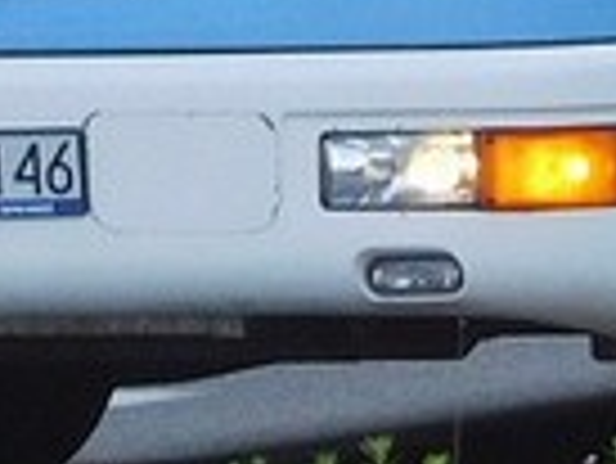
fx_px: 14587
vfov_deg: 1.8
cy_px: -568
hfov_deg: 2.4
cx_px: 1066
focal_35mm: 819
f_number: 5
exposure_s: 1/250
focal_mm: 22.3
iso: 200
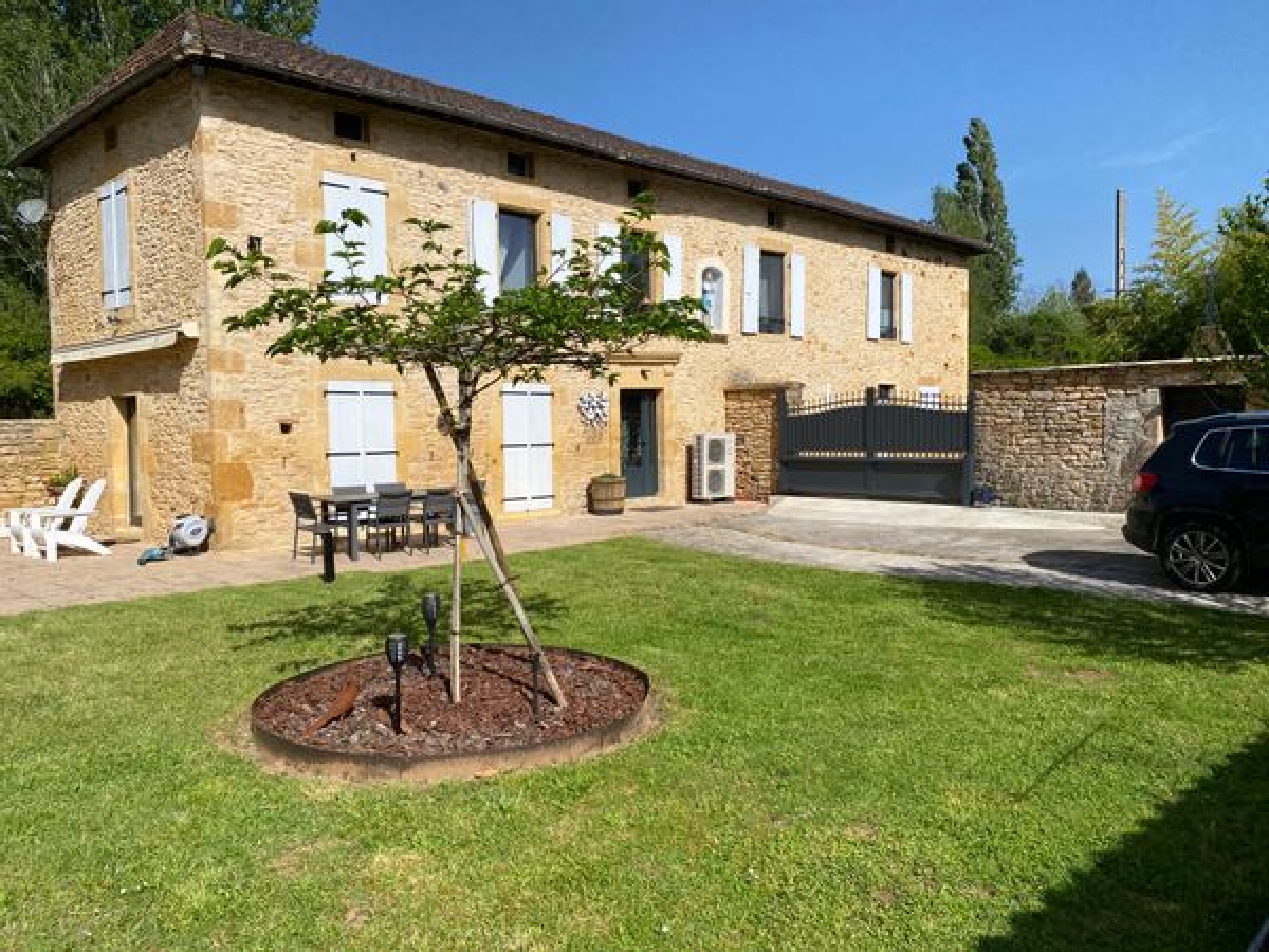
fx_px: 953
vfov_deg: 53.1
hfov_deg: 67.3
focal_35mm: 26
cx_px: 634
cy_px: 476
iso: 32
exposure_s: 1/3984
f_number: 1.8
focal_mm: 4.25
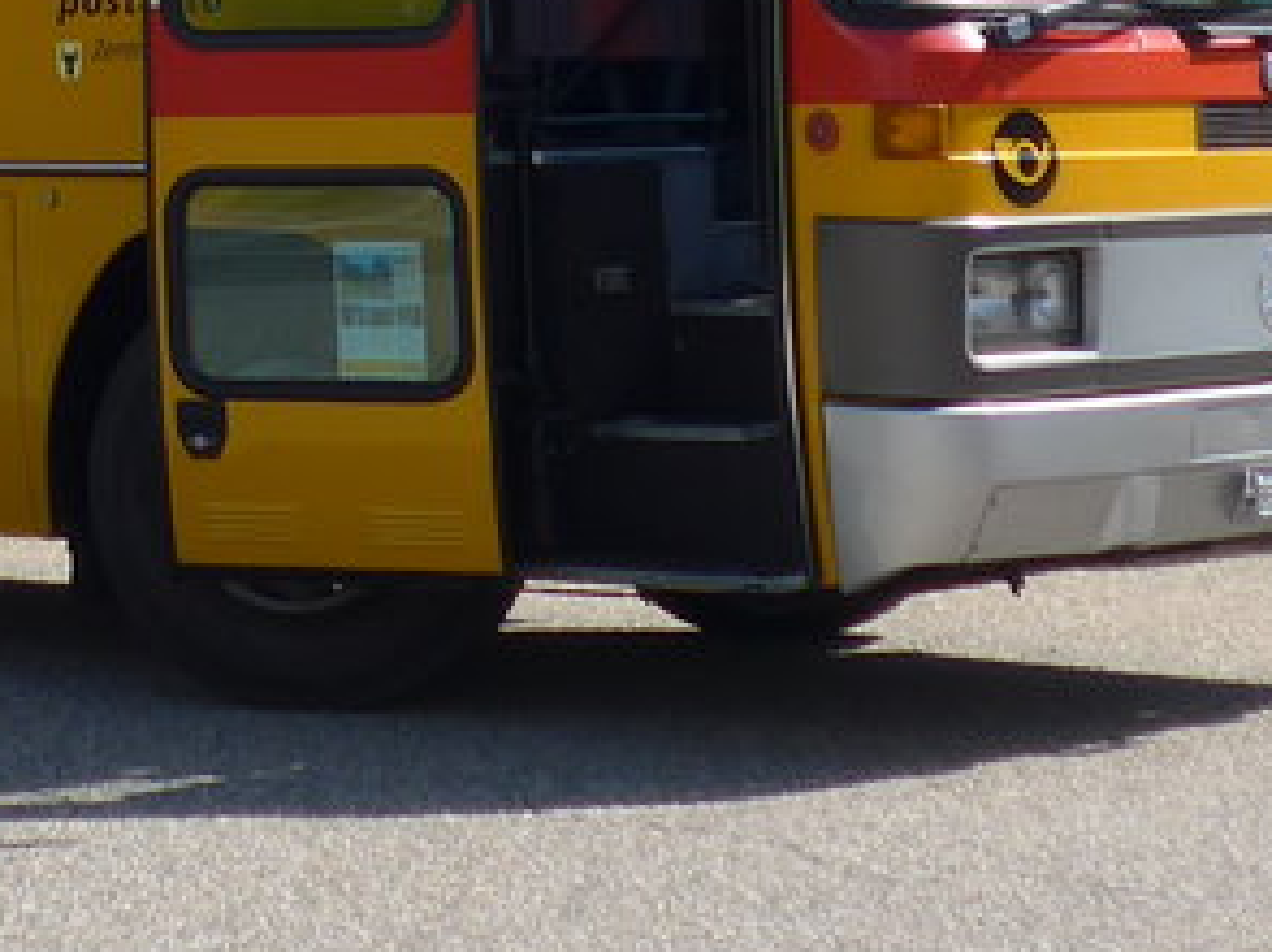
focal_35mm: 147
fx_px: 5397
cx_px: -22
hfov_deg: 13.2
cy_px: -749
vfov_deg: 9.6
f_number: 2.8
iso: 80
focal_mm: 7.5
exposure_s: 1/1600
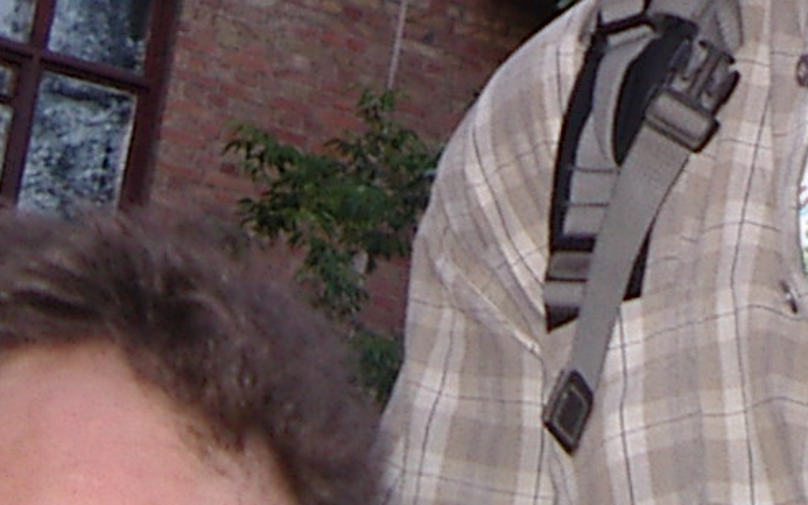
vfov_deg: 7.5
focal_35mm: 168
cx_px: 792
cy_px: -497
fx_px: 3700
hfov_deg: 12.3
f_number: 2.6
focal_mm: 5.8
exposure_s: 1/60
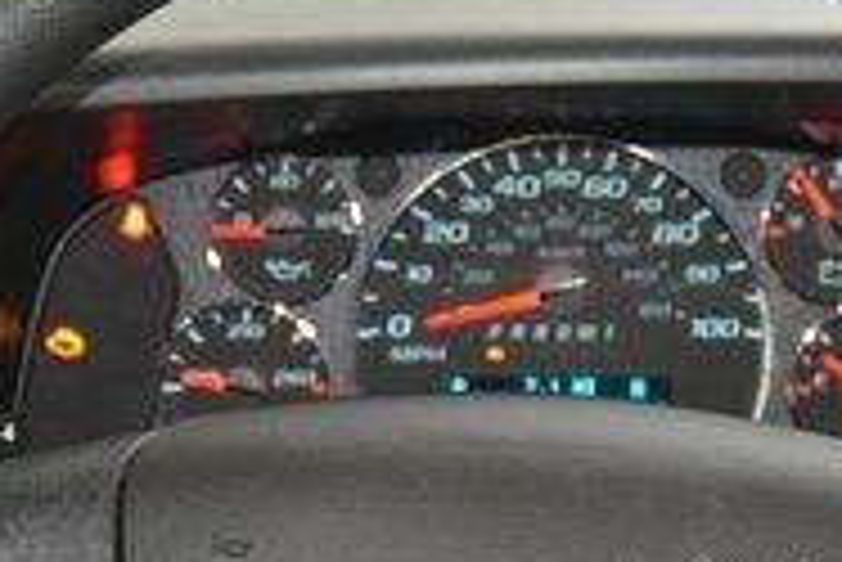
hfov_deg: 13.8
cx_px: 536
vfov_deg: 9.1
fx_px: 3481
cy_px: 677
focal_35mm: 149
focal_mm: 29
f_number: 3.8
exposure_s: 1/50
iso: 2500
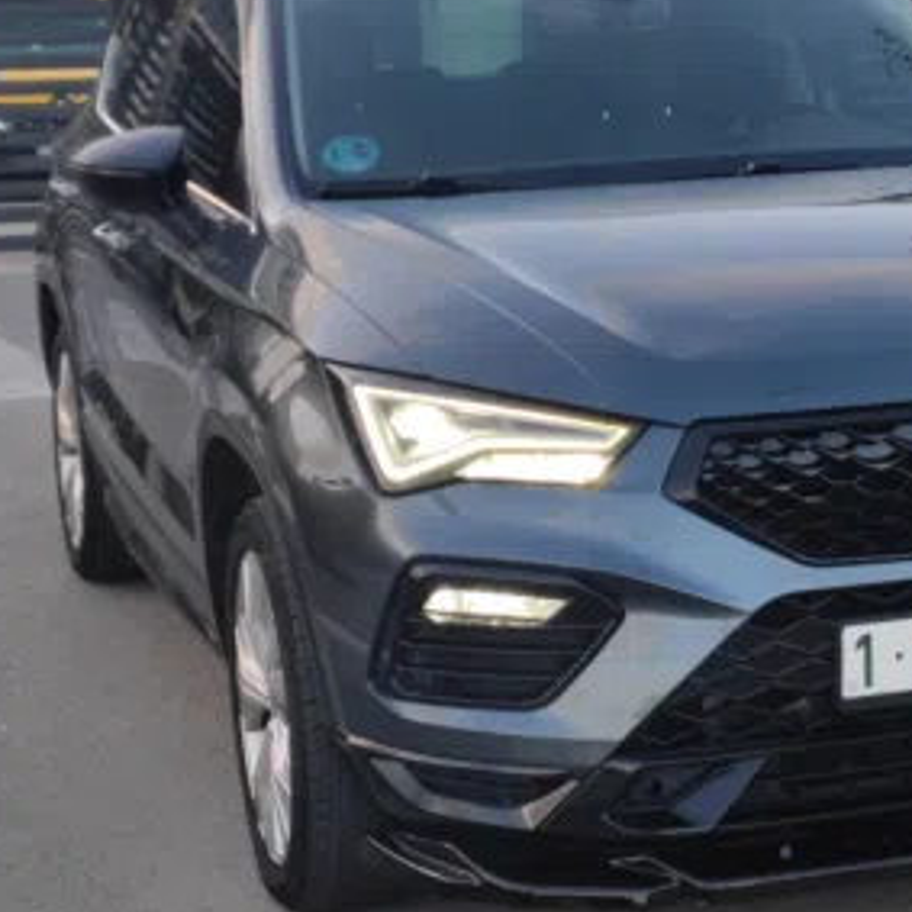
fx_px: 1013
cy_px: 412
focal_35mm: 34
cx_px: 754
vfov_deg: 48.4
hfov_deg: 45.5
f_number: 1.79
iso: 56
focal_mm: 4.74
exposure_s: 1/120
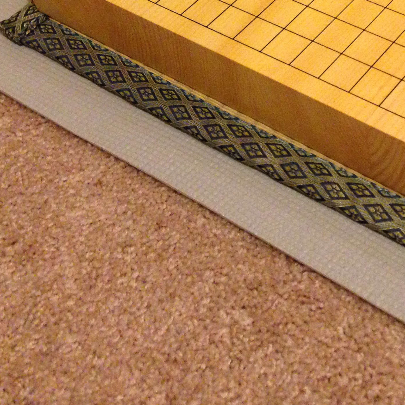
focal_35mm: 68
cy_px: 63
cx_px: 409
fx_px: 900
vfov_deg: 24.8
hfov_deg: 24.2
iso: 400
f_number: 2.4
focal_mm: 4.13
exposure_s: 1/20
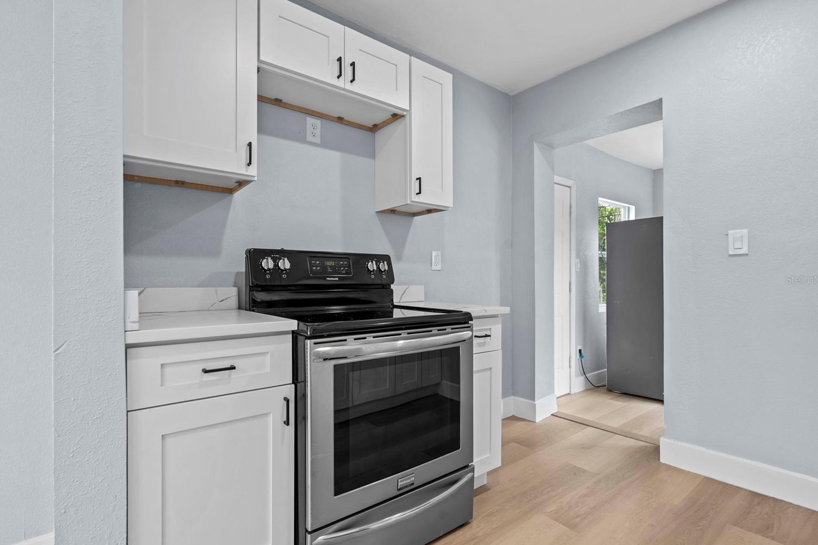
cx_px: 400
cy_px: 280
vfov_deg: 70.4
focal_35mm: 17
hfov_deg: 93.3
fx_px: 386
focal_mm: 16
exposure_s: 1/1.67
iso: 160
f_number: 8
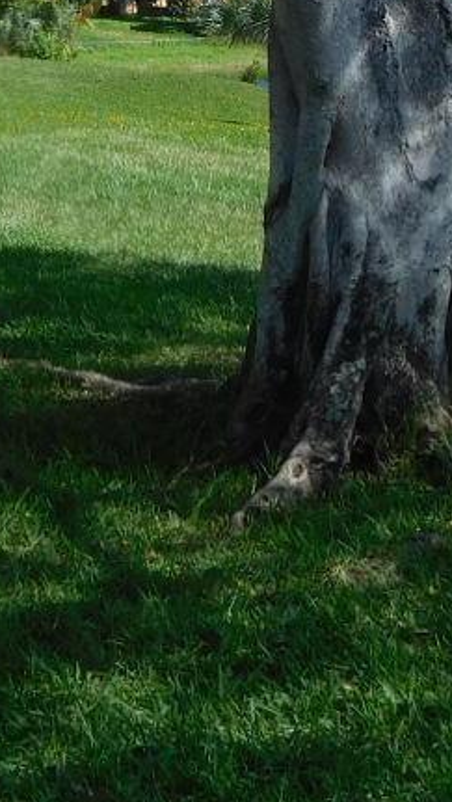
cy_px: -11
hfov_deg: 12.0
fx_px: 2148
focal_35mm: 101
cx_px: 247
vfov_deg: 20.4
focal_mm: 4.5
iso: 125
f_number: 3.4
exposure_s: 1/1250
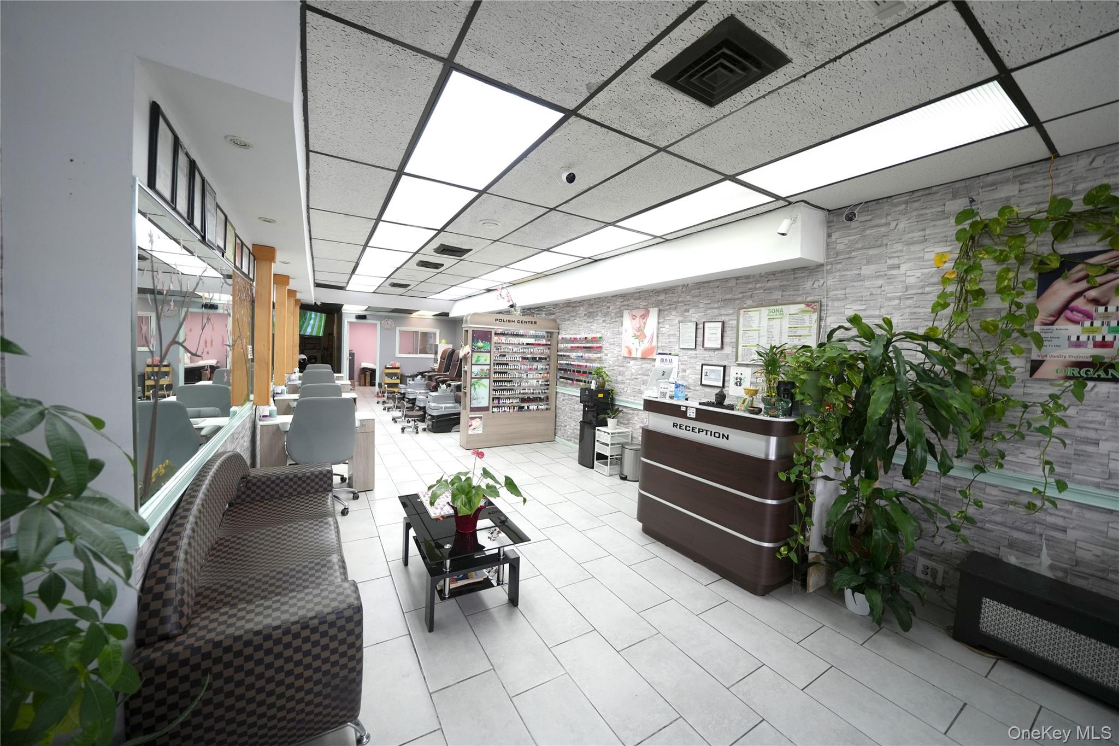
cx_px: 560
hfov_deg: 112.6
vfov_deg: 90.0
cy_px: 373
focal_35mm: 12
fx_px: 373
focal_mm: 12
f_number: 4
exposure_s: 1/160
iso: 640
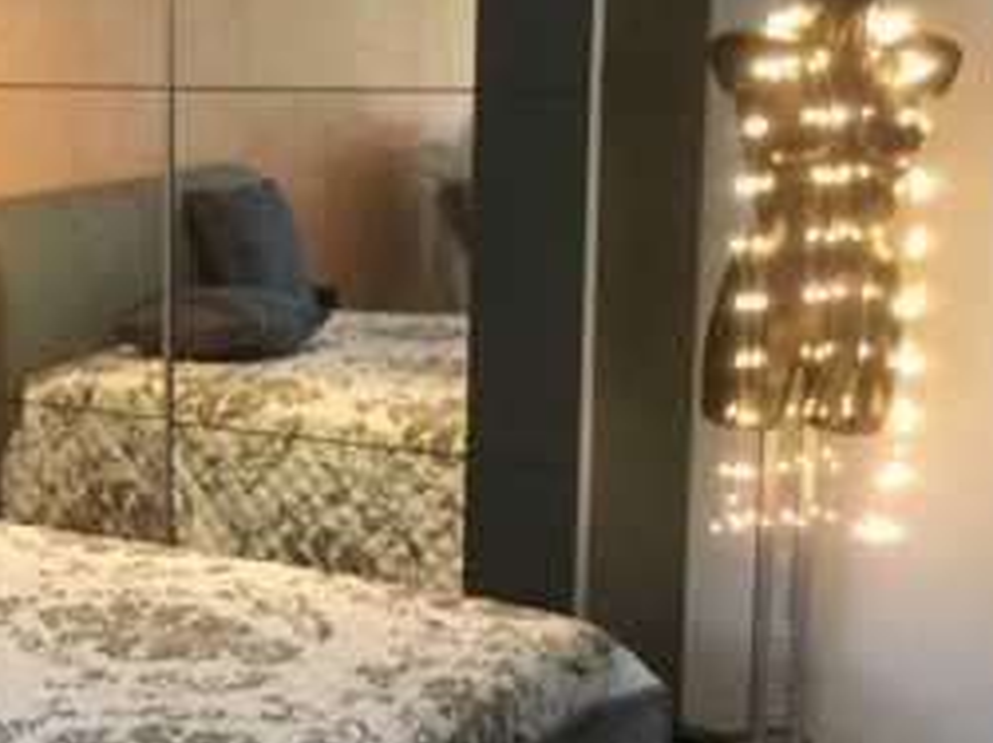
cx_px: -87
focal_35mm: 74
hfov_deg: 24.6
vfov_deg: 19.9
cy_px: 336
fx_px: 2122
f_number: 2.2
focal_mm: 4.15
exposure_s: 1/17
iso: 320
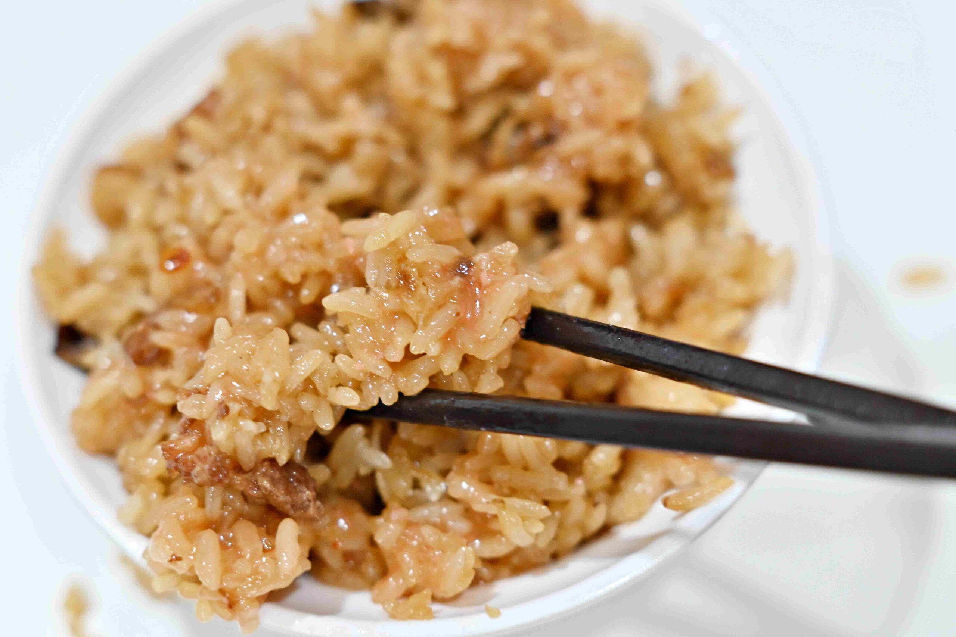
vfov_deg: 18.2
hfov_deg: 27.0
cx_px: 478
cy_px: 318
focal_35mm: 75
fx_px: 1992
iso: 900
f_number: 2.5
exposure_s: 1/200
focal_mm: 50
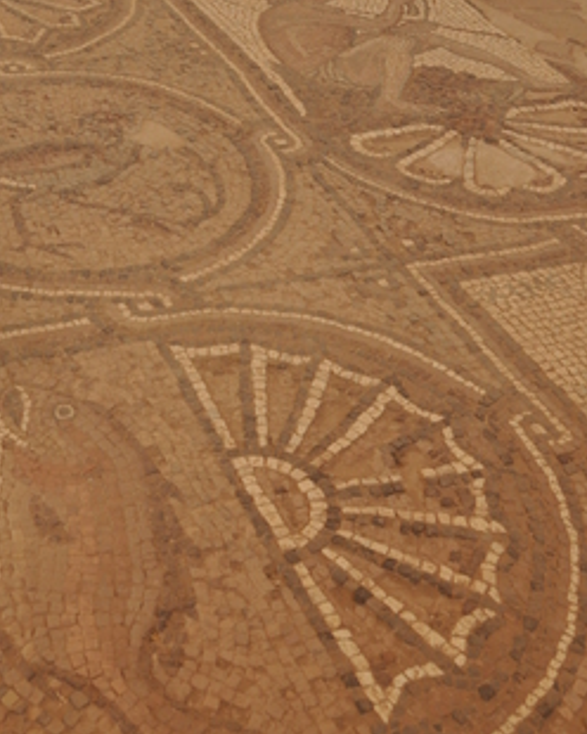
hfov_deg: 27.8
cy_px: -21
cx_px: 167
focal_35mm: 54
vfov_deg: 31.7
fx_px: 1173
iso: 200
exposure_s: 1/250
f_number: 8
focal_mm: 18
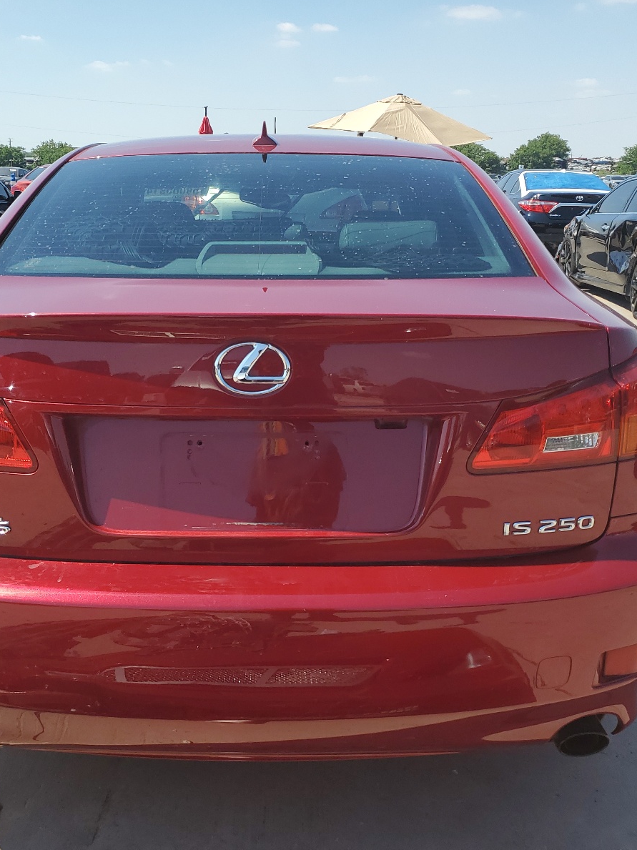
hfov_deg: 40.6
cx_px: 265
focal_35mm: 35
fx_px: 859
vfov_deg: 52.6
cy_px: 427
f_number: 1.5
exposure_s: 1/2500
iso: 50
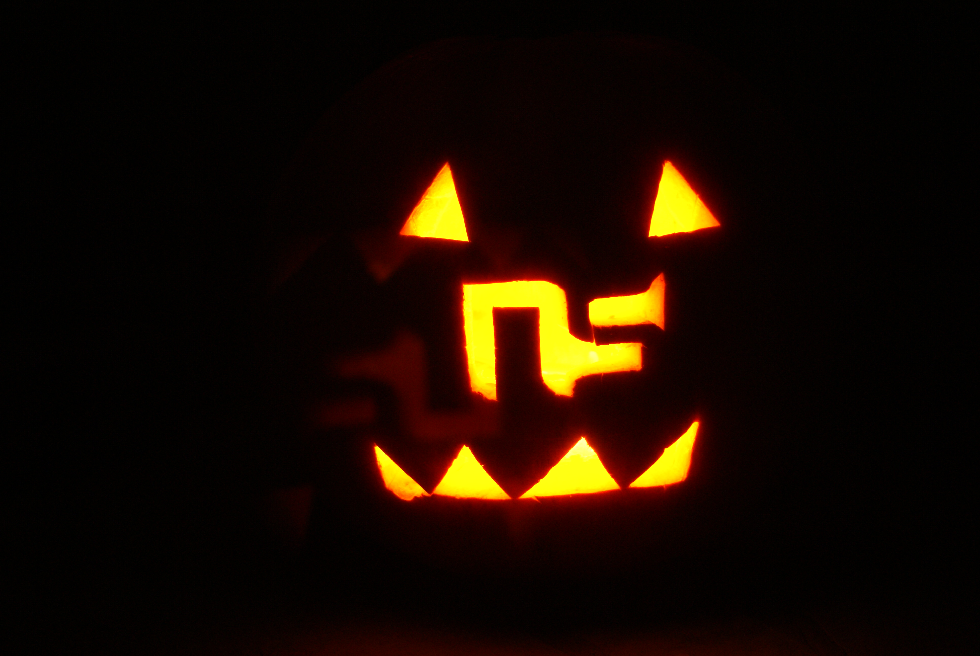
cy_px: 328
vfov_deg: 18.2
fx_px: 2044
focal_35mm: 75
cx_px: 490
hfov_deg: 27.0
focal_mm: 50
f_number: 5.6
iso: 400
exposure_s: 1/20
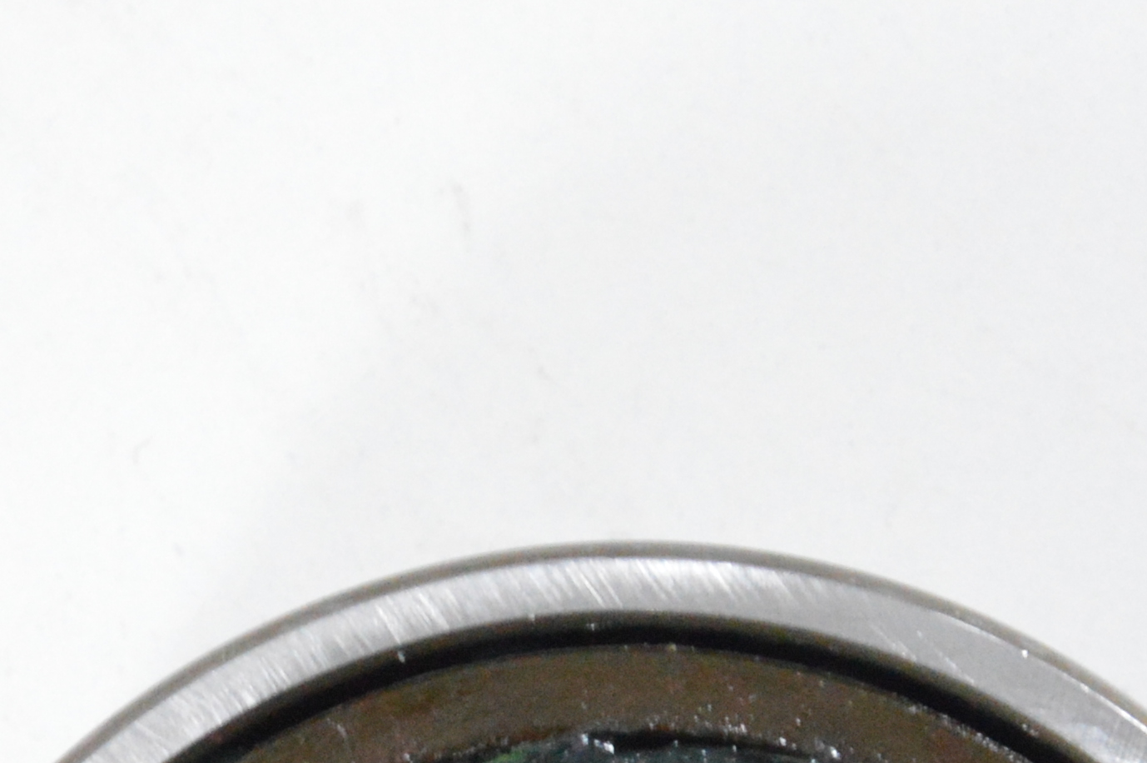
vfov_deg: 5.2
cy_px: 1091
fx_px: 8340
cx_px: 373
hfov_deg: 7.9
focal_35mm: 262
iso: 3200
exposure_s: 1/100
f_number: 7.1
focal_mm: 40
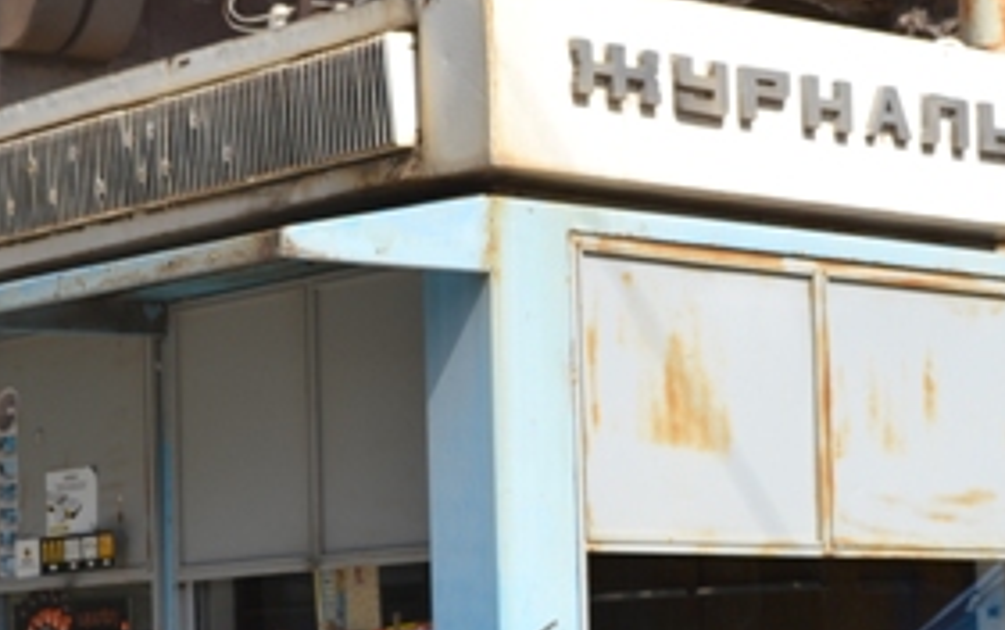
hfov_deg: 18.8
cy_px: 573
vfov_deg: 11.7
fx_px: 3042
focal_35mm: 111
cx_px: 508
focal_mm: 34
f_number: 9
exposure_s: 1/200
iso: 100
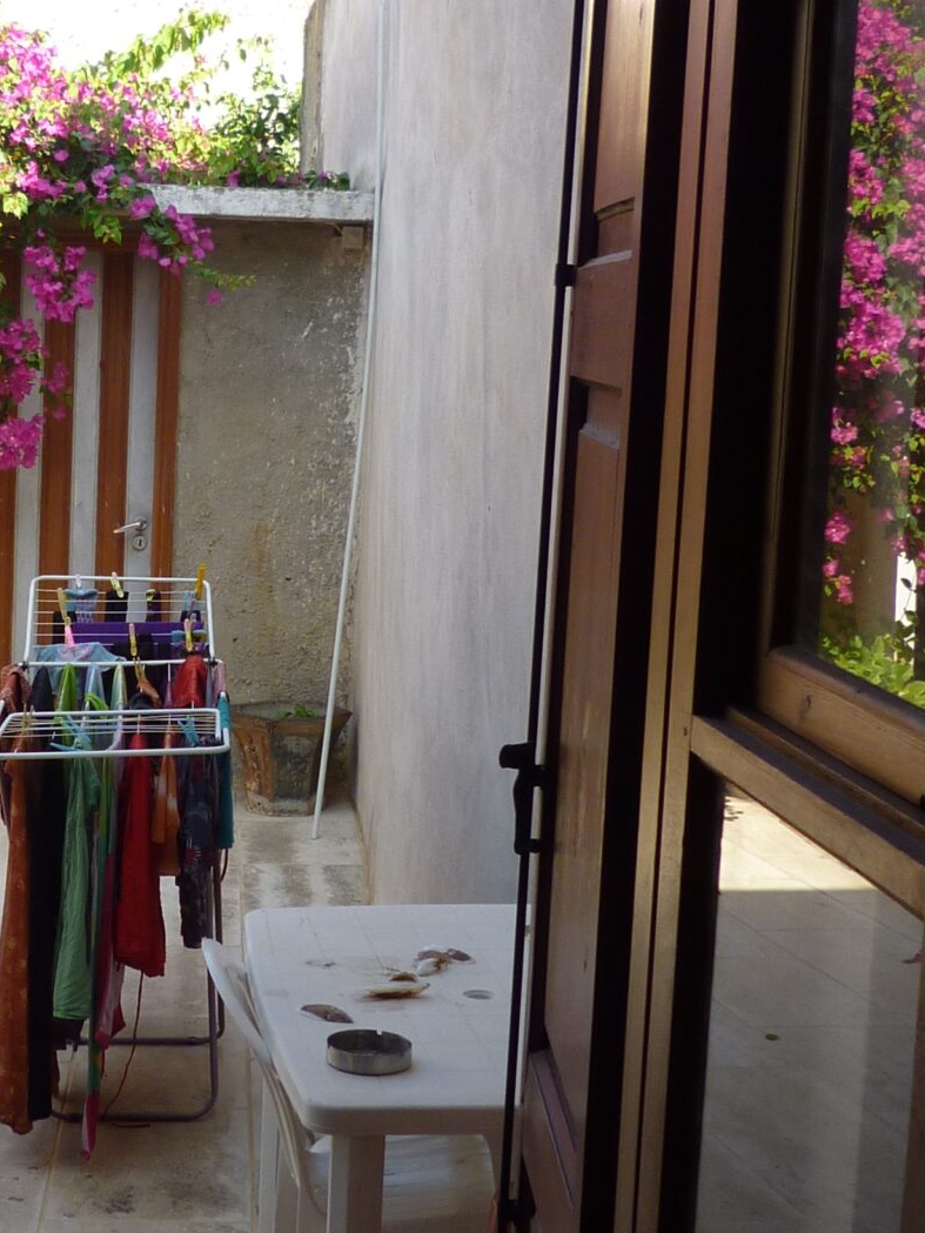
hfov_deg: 23.6
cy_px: 576
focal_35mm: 61
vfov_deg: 31.7
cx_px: 147
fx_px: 2173
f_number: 2.8
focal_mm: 4.4
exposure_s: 1/250
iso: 80
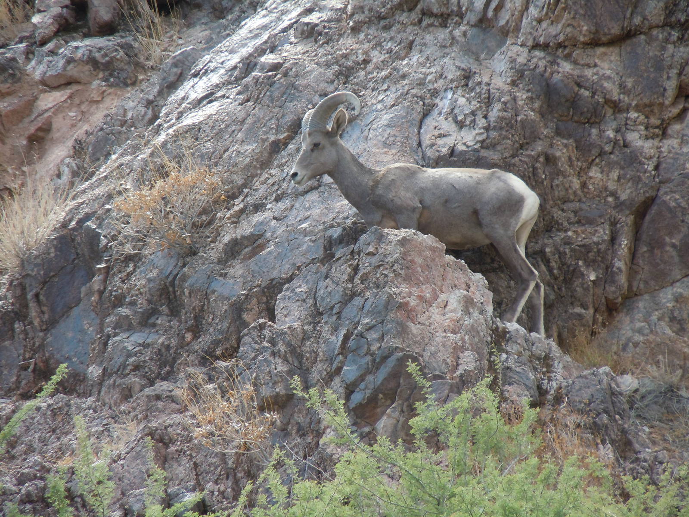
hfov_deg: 6.6
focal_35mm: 300
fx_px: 5971
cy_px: 258
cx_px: 344
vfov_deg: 5.0
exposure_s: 1/200
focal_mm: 54
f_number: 5.6
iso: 160
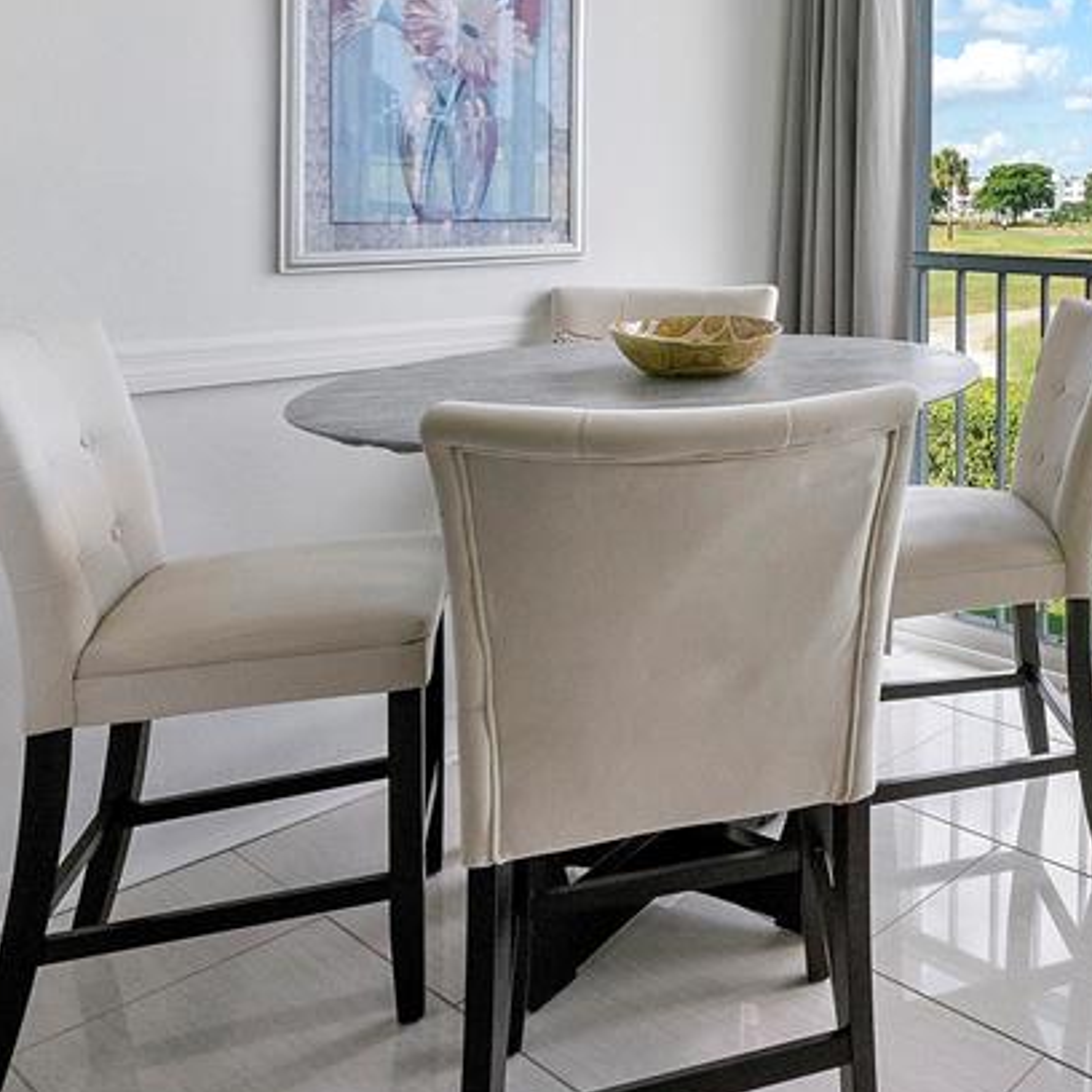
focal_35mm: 32
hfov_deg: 42.8
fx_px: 1142
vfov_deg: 47.9
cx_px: 1129
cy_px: 201
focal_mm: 10
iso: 800
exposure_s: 1/800
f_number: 8
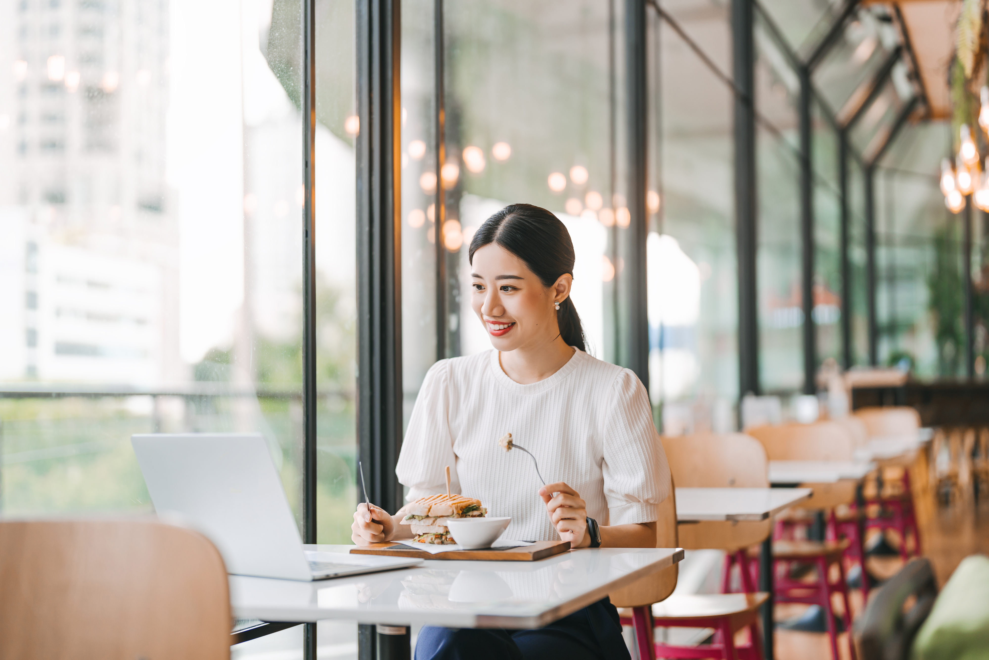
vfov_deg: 27.0
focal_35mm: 50
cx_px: 494
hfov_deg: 39.6
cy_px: 330
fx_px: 1374
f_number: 1.2
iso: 100
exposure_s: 1/800
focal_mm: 50
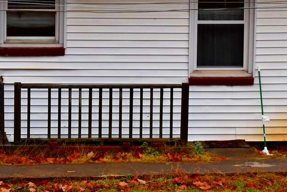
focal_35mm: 167
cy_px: 34
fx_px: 1332
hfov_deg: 12.1
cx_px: -11
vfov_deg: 8.2
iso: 400
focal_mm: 34
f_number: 8
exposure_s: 1/250
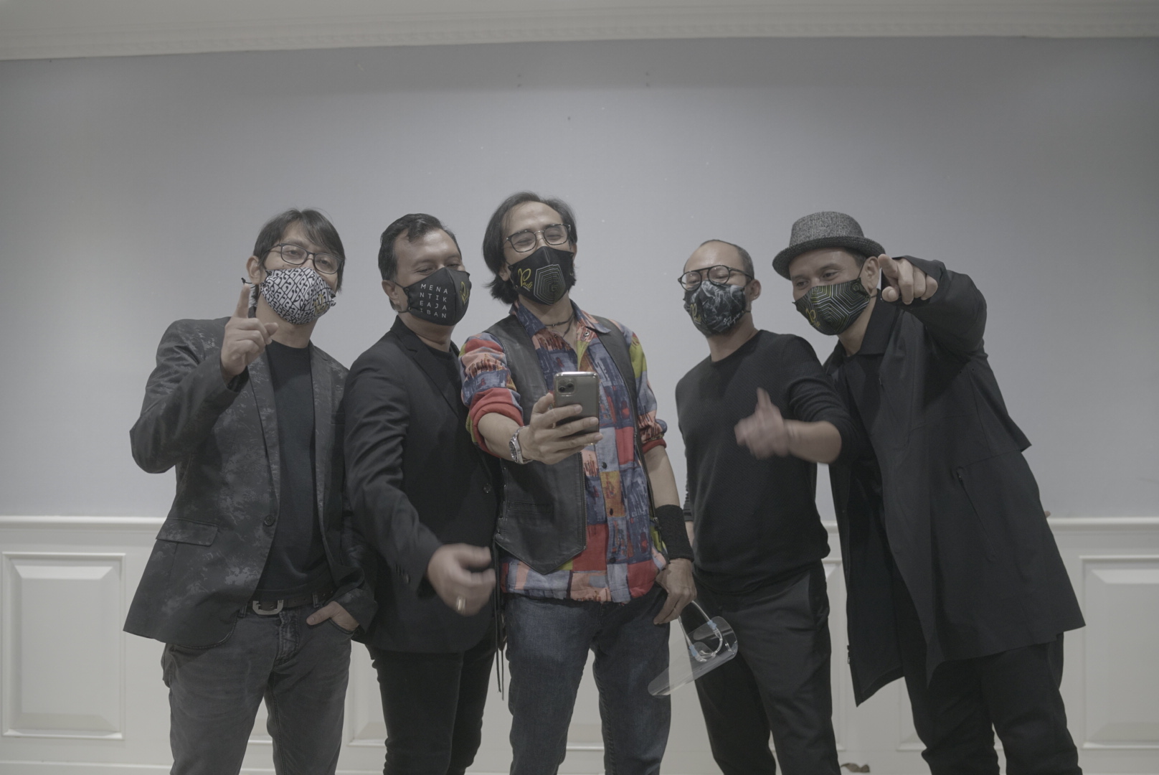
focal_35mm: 35
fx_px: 1128
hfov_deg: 54.4
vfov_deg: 37.9
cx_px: 580
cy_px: 388
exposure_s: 1/50
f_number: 3.2
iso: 6400
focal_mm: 35
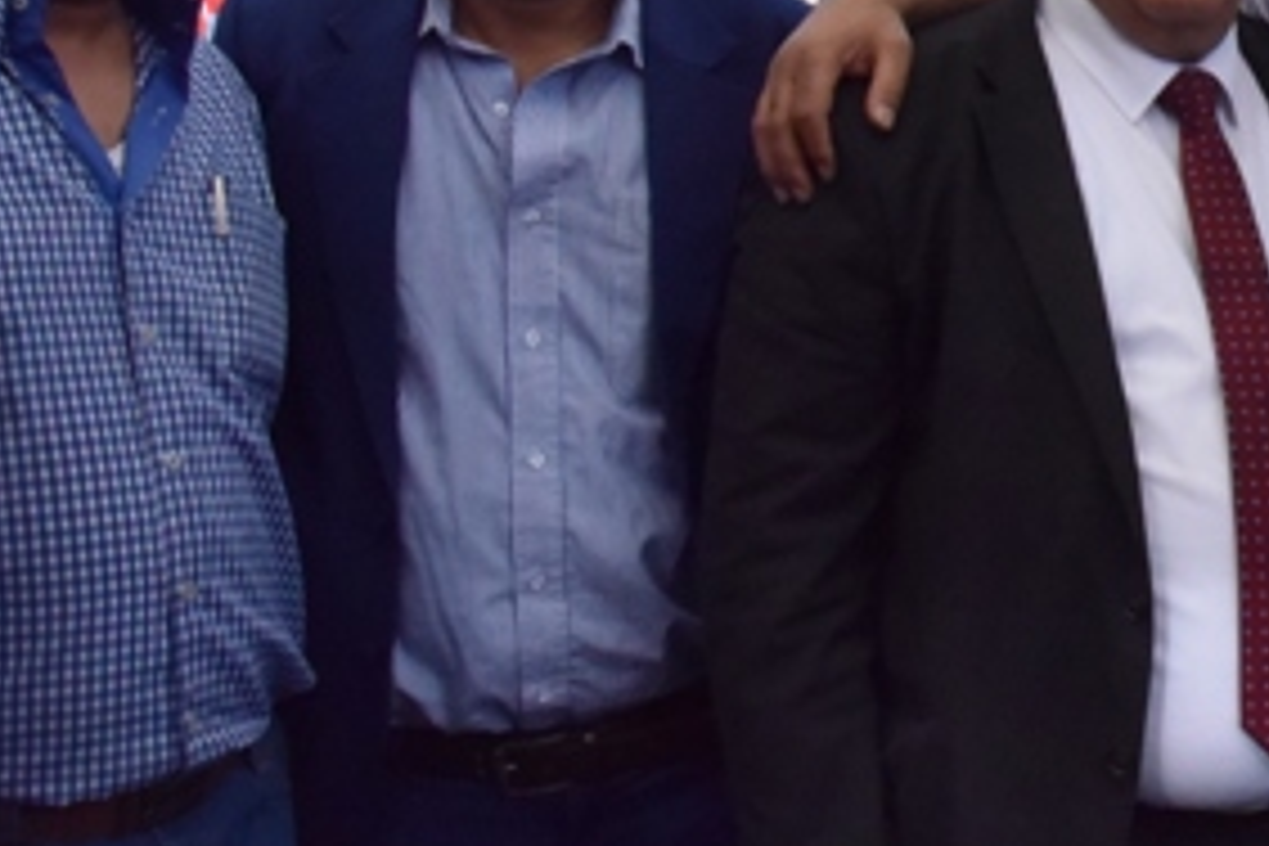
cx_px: 1611
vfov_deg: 15.6
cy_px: 146
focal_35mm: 87
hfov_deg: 21.4
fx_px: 3067
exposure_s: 1/1000
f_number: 16
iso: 2500
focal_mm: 24
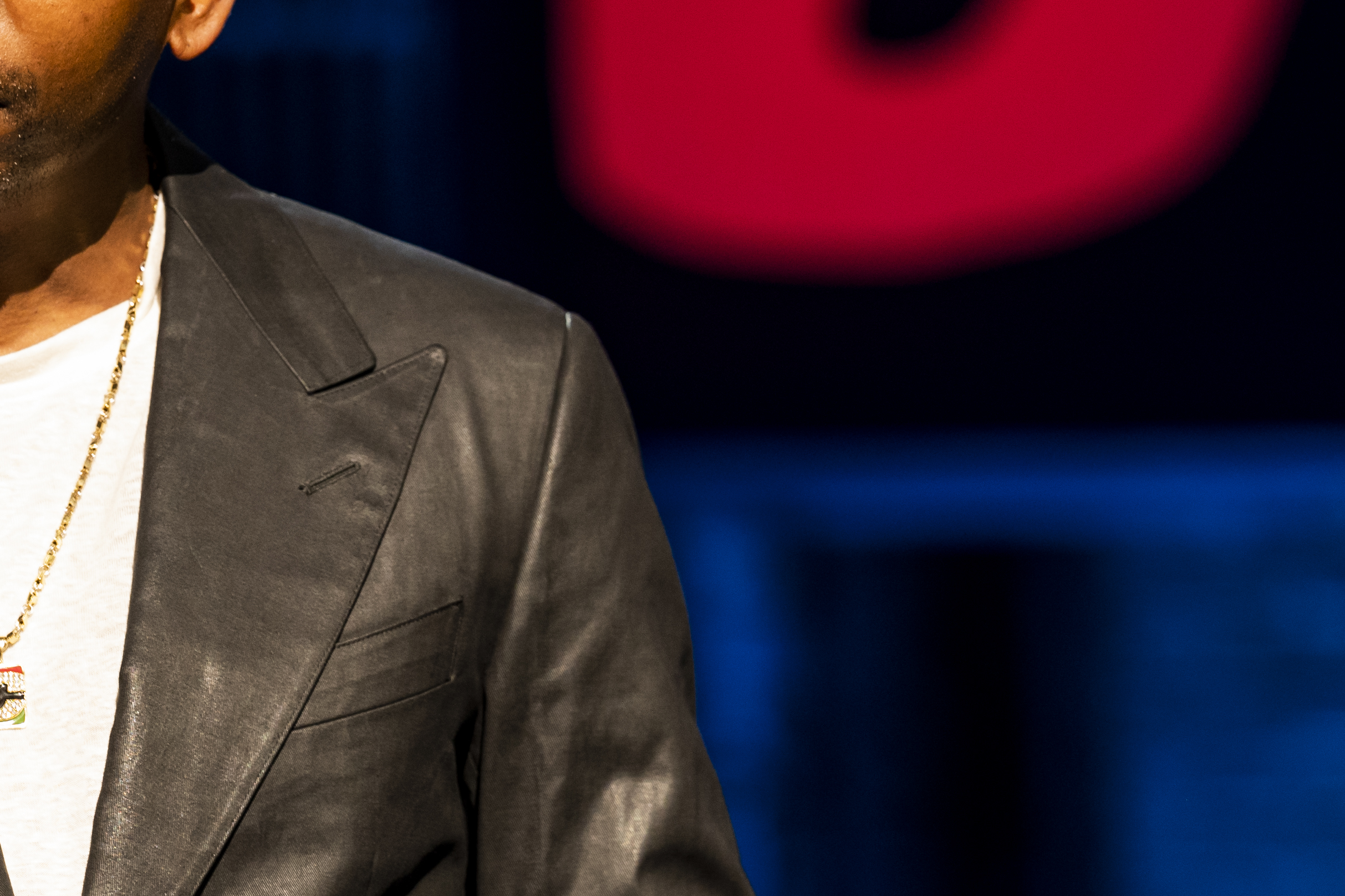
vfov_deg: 3.2
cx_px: 228
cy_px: 607
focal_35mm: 423
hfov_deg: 4.9
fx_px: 15802
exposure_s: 1/60
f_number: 3.5
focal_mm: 171
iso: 1600
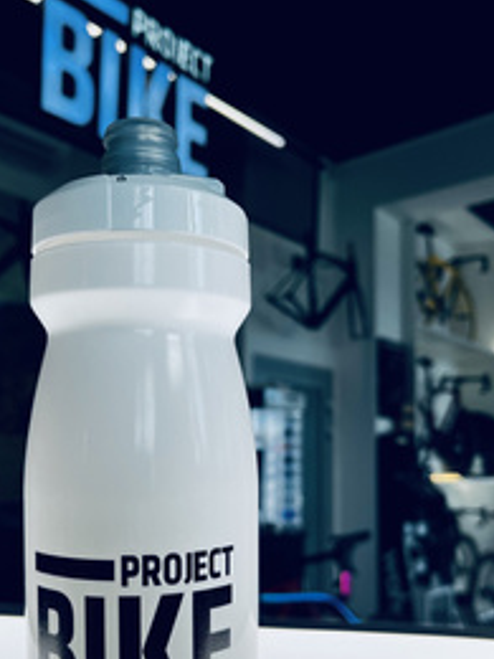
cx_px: 224
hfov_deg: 40.7
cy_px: 421
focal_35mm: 35
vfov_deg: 51.9
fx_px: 666
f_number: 1.6
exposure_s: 1/928
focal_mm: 5.1
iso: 50
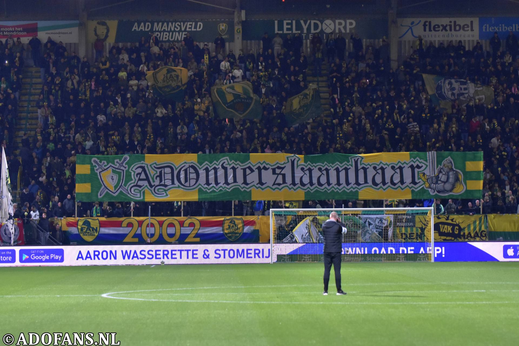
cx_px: 260
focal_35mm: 165
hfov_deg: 12.5
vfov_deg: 8.3
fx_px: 2379
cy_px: 173
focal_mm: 110
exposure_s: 1/320
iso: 2500
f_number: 2.8
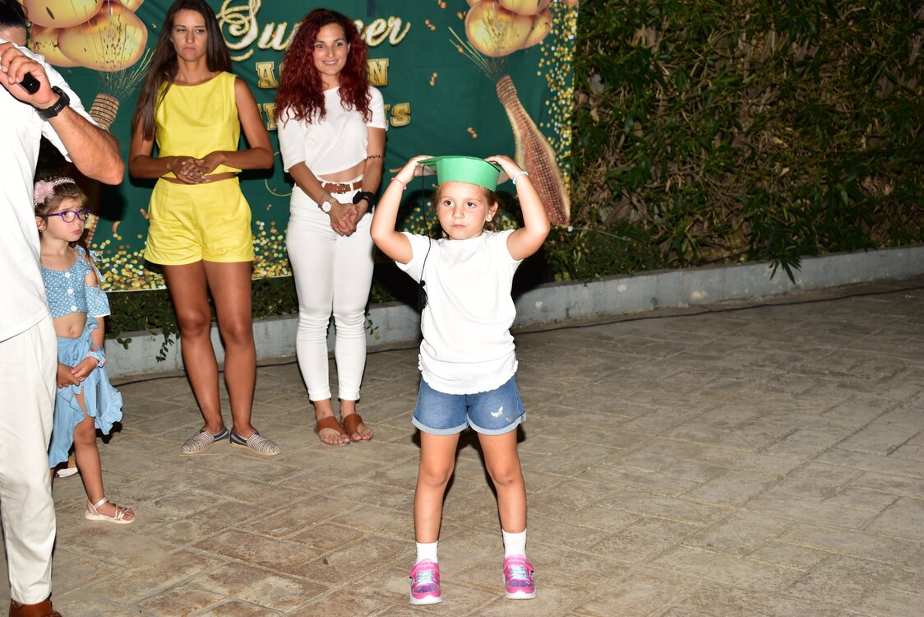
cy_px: 308
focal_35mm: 57
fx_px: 1463
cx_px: 462
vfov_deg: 23.8
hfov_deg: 35.0
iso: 100
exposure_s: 1/200
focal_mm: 38
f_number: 4.8
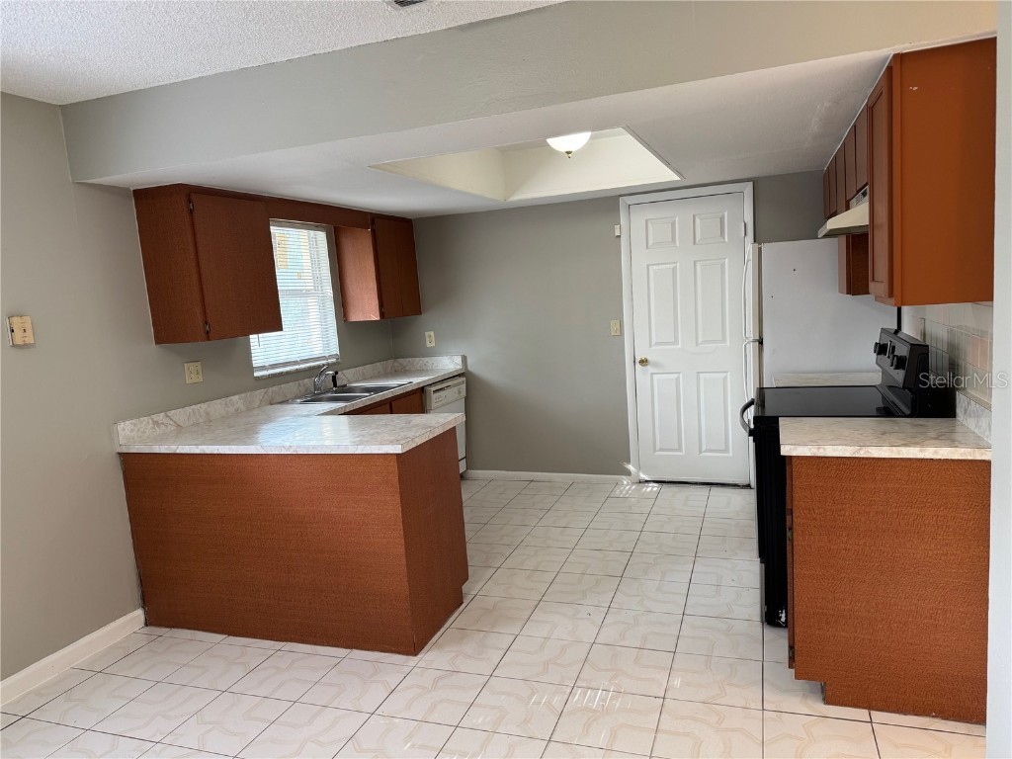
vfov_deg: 56.8
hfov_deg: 71.6
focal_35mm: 24
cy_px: 380
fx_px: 702
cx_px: 506
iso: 125
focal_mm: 6.76
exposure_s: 1/60
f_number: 1.78
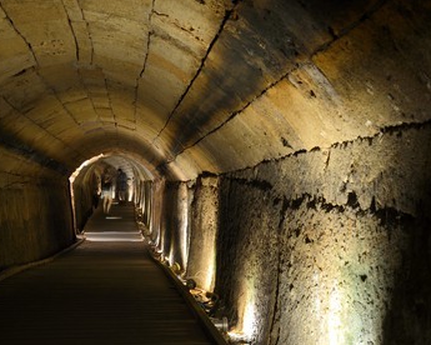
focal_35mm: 64
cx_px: 186
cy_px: 174
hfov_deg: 29.5
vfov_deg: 23.8
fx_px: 816
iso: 200
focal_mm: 56
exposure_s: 13
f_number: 10
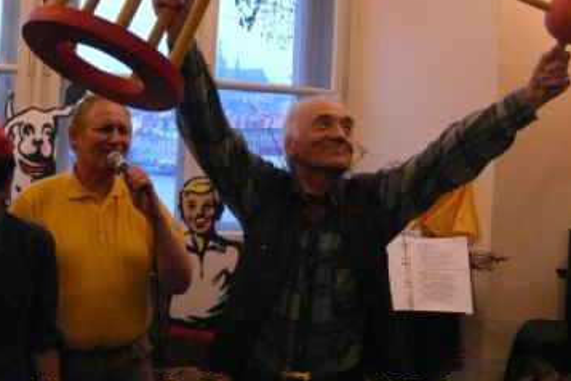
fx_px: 809
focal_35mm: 51
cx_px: 277
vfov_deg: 26.4
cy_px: 146
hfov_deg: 38.9
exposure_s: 1/80
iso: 800
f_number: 2.8
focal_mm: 7.4
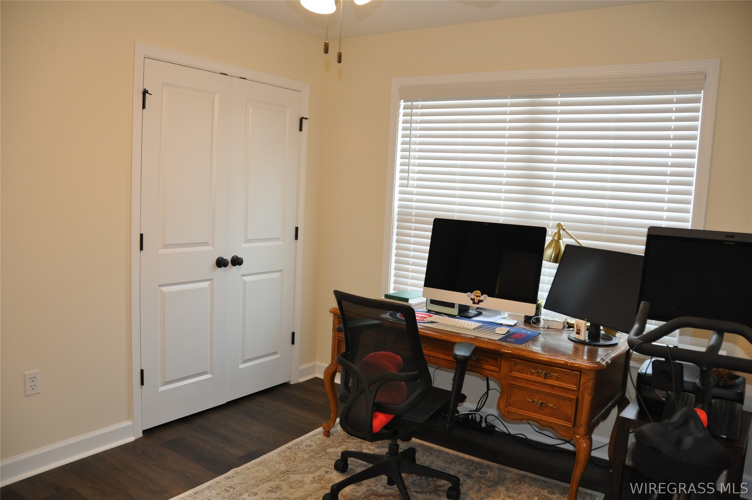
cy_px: 250
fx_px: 563
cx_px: 376
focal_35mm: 27
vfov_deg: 47.8
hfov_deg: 67.4
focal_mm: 18
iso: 800
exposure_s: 1/80
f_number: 3.5
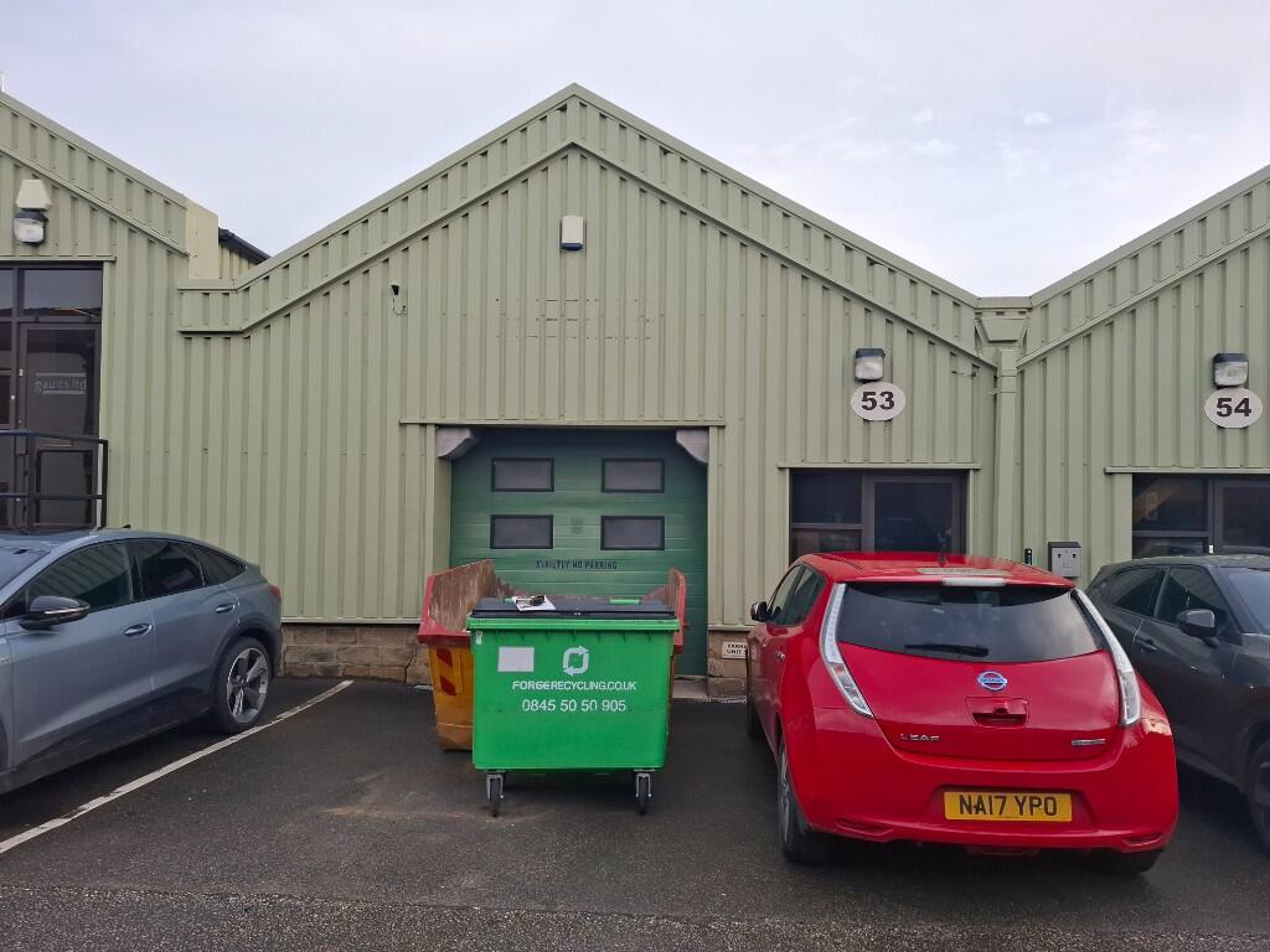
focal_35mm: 23
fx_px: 844
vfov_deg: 58.9
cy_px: 476
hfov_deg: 73.9
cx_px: 635
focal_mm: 5.54
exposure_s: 1/563
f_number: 1.8
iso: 50
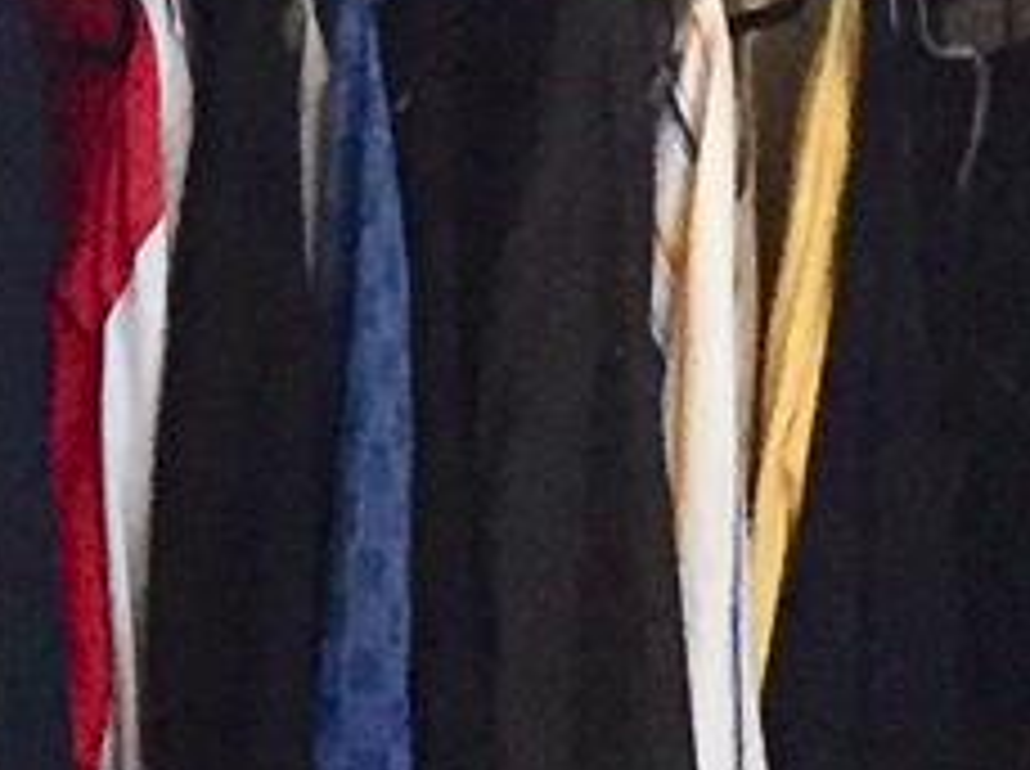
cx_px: -1039
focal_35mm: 207
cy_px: 167
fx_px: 6150
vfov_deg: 7.1
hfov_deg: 9.0
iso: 200
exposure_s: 1/30
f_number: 2.2
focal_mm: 4.15
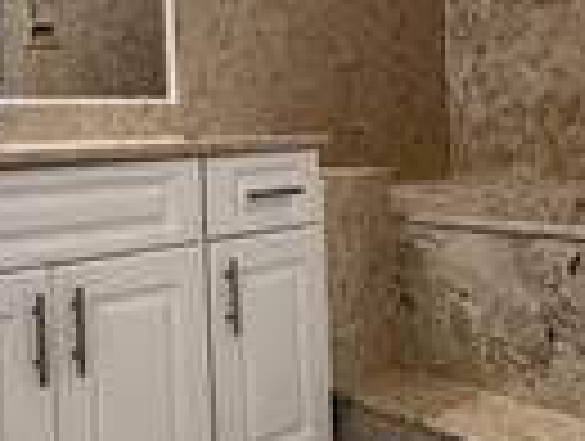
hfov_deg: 43.4
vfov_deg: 33.3
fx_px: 728
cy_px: 135
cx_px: 220
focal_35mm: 43
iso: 160
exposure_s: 1/60
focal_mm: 2.22
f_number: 2.2
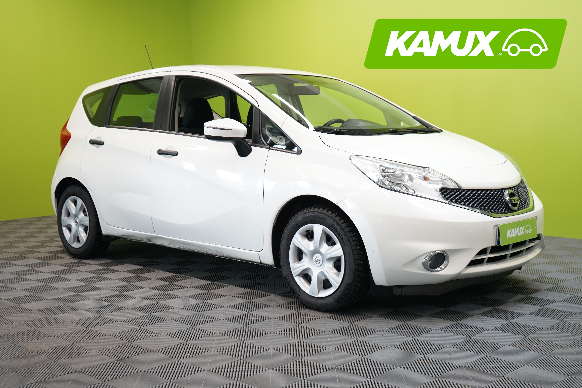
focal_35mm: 44
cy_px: 194
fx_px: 711
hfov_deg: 44.5
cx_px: 291
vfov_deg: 30.5
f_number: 4.5
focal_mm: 44
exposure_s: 1/30
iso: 800
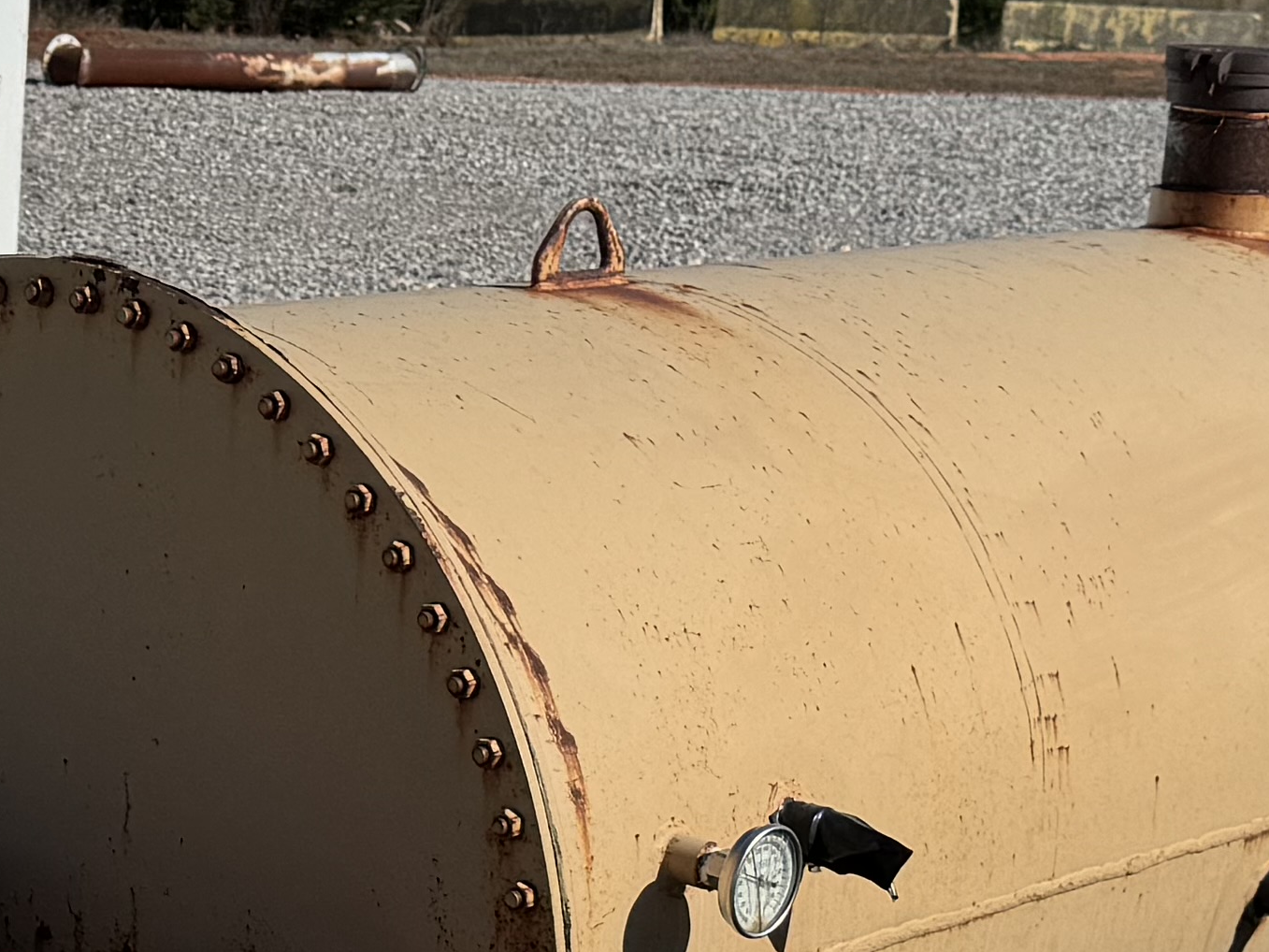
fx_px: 3703
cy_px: 810
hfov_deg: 19.1
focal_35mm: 101
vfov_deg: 14.5
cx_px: 98
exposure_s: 1/15152
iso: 80
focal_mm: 6.86
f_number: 1.78
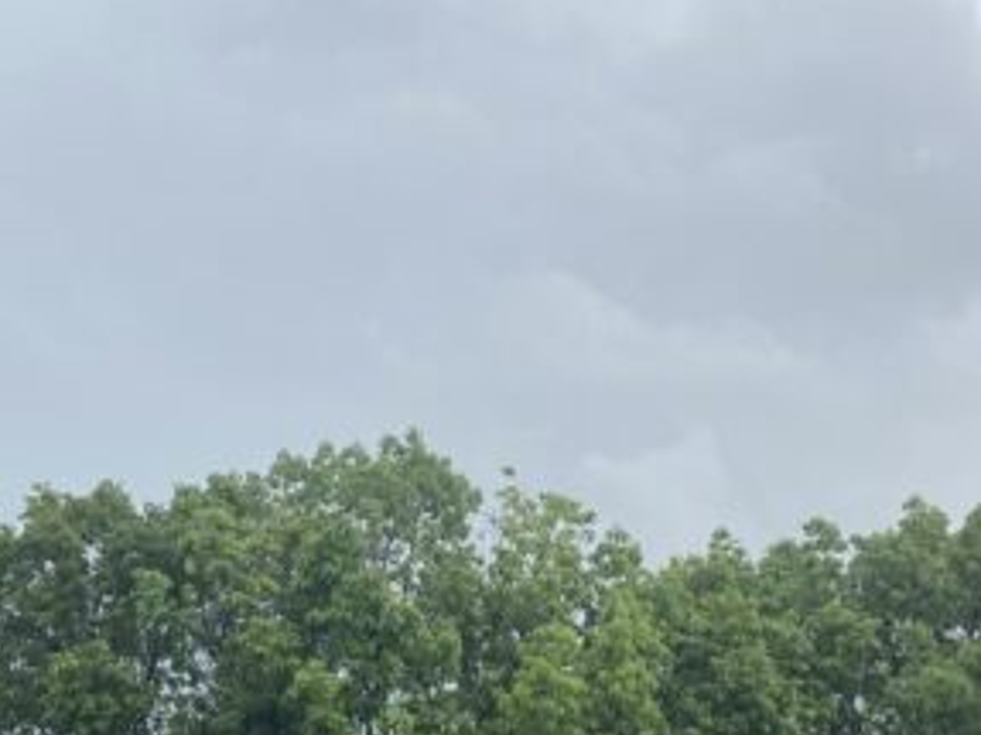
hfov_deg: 26.0
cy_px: 639
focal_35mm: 75
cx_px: 438
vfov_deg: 19.3
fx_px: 2125
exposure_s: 1/289
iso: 20
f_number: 1.8
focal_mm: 3.99
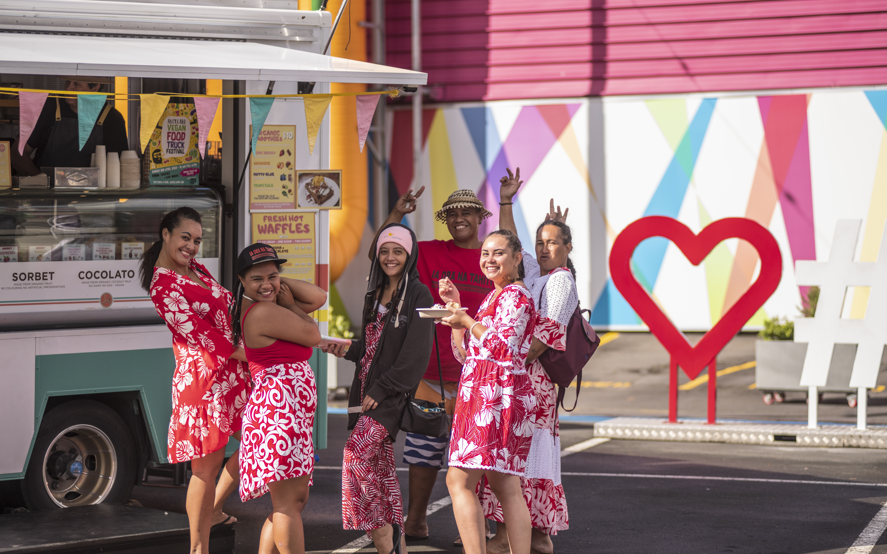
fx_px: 2780
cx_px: 445
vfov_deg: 11.4
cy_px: 274
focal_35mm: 115
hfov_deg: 18.1
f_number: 2.8
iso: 400
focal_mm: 112
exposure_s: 1/4000
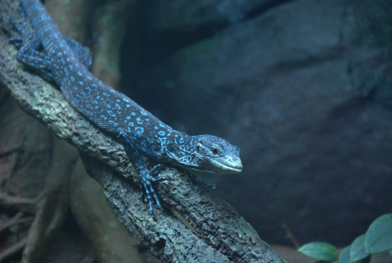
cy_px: 132
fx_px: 2535
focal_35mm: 232
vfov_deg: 5.9
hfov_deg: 8.8
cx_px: 196
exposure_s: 1/40
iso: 800
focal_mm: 155
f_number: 6
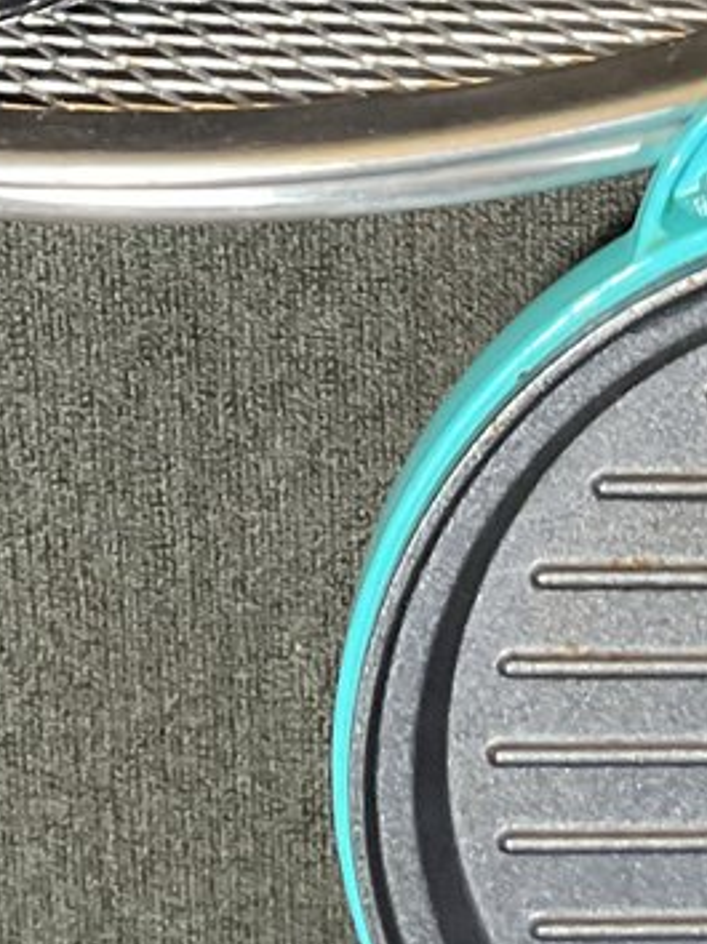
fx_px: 3381
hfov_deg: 11.9
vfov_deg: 14.7
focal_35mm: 124
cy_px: -508
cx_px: 442
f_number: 1.8
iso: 250
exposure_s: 1/33
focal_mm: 3
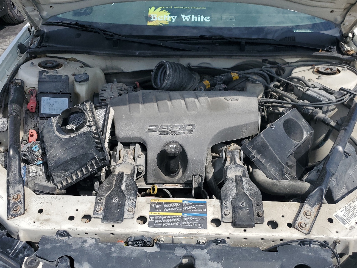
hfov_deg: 56.8
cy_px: 151
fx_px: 330
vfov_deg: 44.1
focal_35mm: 32
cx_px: 182
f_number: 1.5
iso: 50
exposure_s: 1/5000
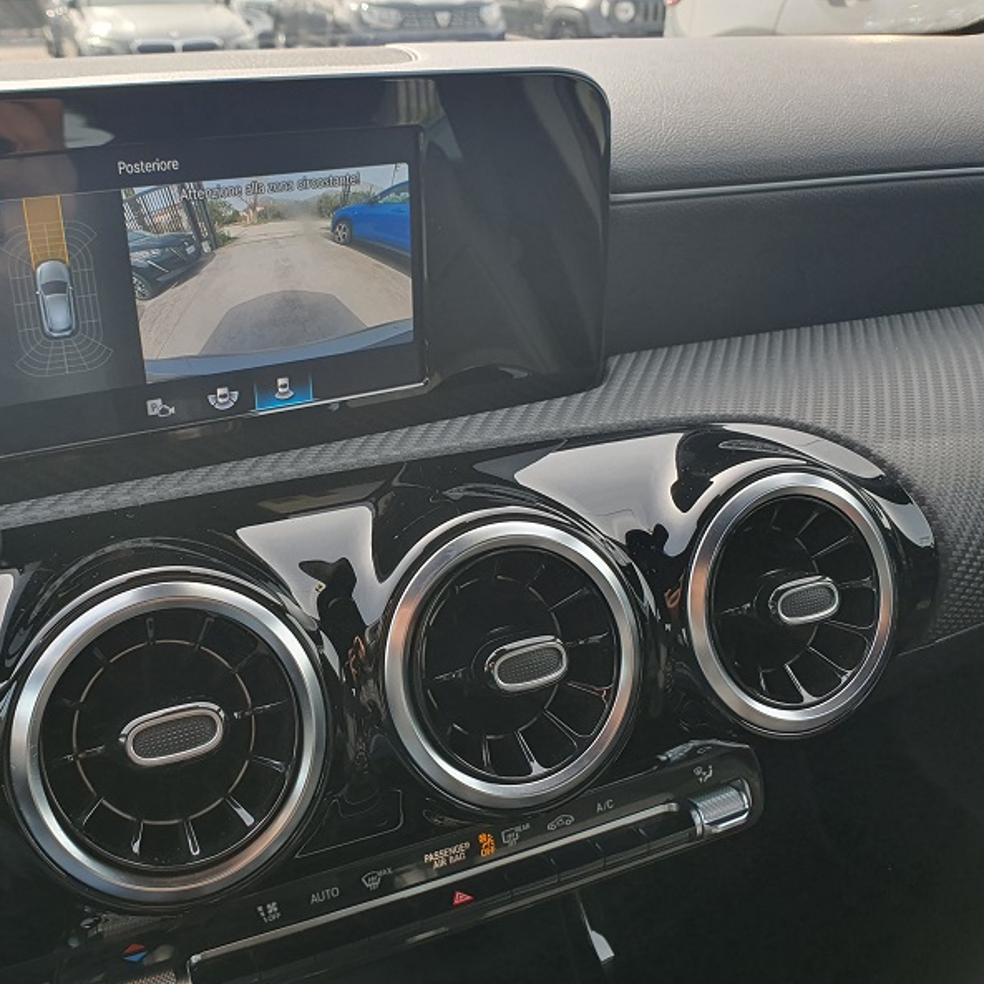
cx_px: 343
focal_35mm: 31
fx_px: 997
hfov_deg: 51.7
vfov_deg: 52.5
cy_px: 496
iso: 50
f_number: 2.4
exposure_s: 1/164
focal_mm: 4.32
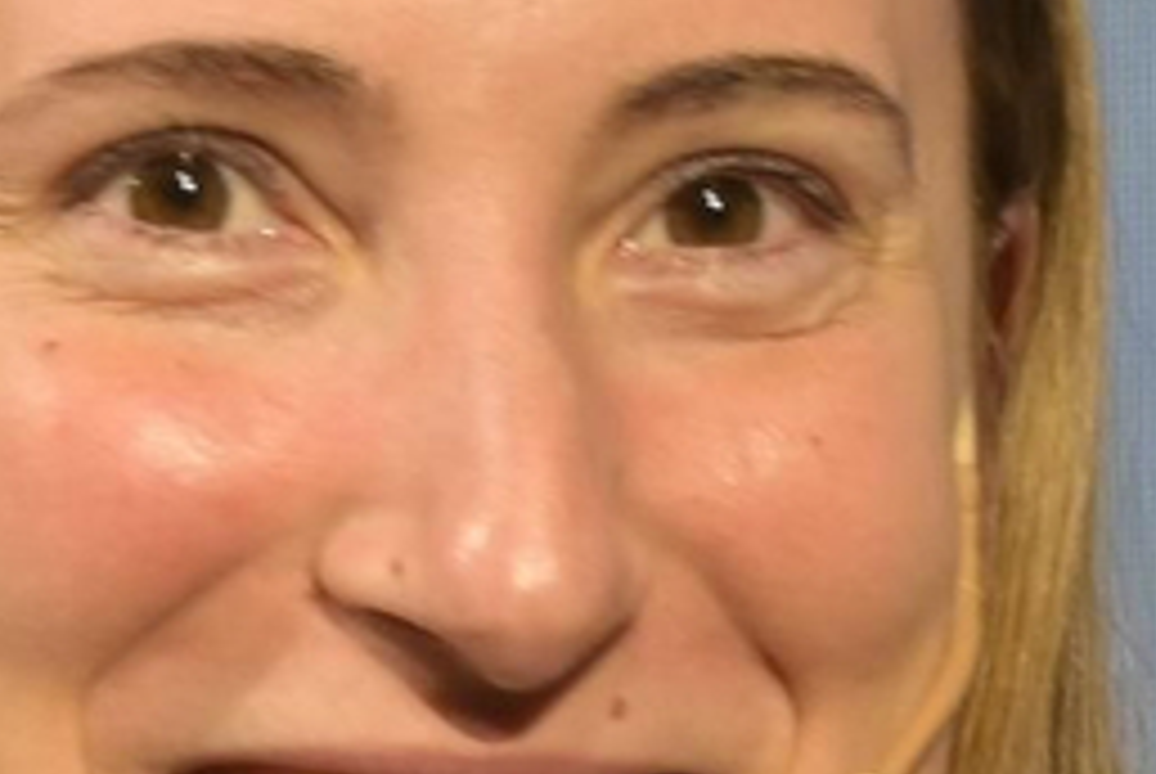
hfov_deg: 1.6
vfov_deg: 1.1
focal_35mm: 1282
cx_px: 571
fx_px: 41213
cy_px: 1928
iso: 400
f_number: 6.3
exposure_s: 1/80
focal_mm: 110
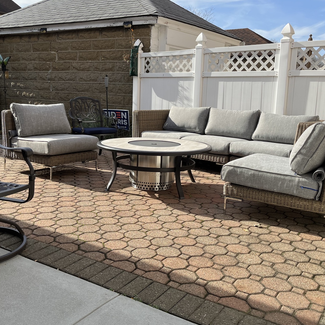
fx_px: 382
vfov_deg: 46.0
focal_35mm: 36
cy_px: 148
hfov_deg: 46.0
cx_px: 149
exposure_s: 1/2632
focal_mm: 5.1
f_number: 1.6
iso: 50
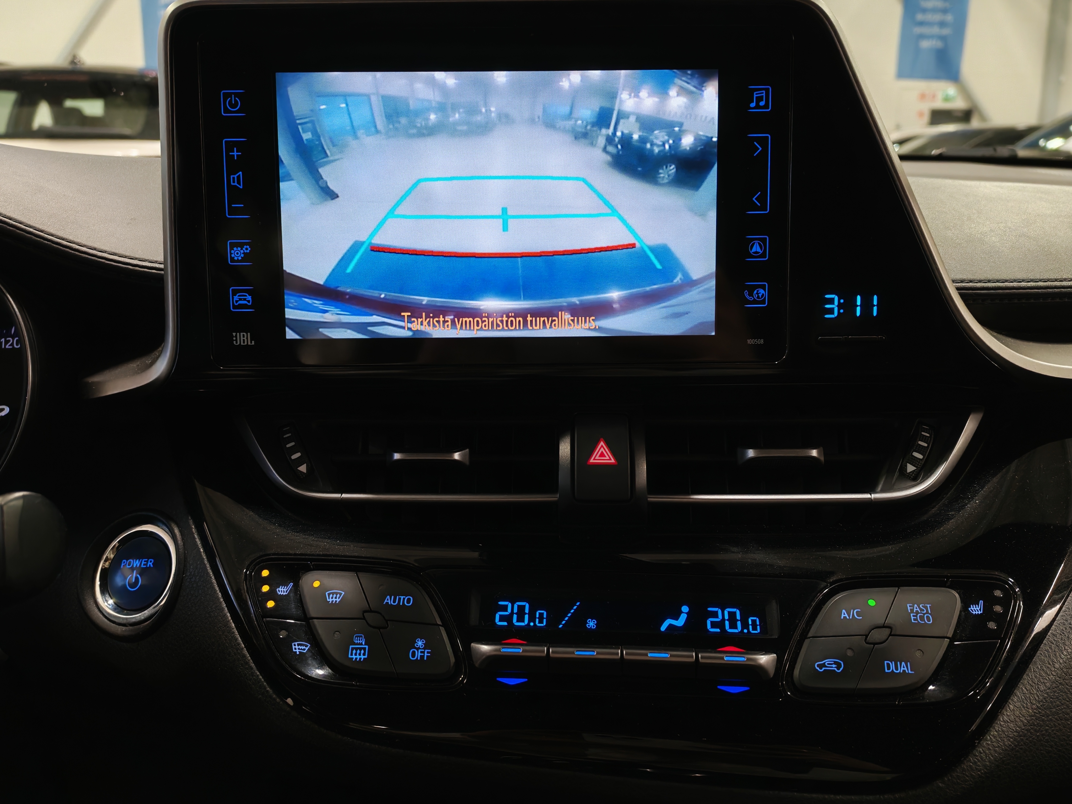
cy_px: 402
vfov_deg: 45.4
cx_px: 536
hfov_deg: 58.4
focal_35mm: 31
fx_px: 960
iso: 1250
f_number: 1.9
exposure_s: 1/100
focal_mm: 6.12
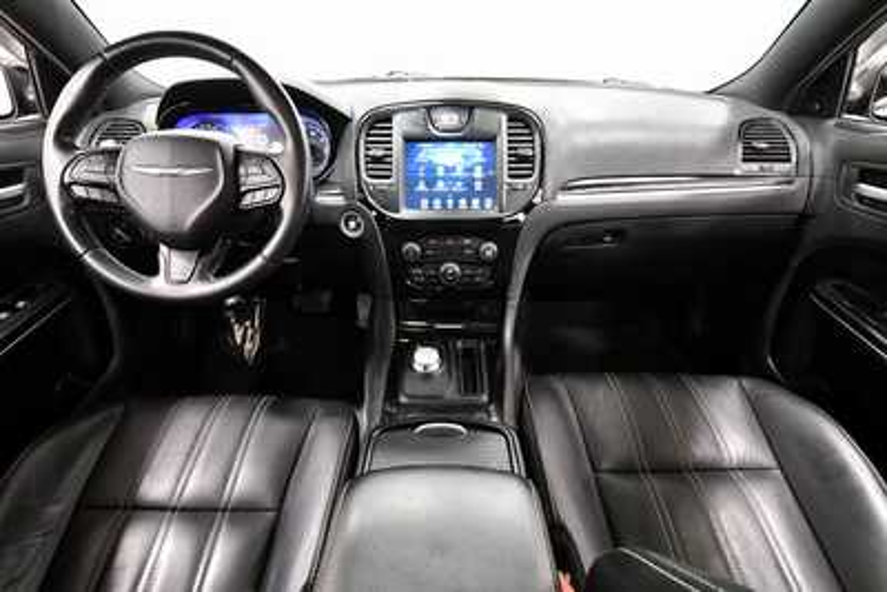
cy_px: 296
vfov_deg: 67.4
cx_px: 444
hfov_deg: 90.0
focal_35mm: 18
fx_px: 444
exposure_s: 1/60
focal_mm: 12
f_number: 4.8
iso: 5000
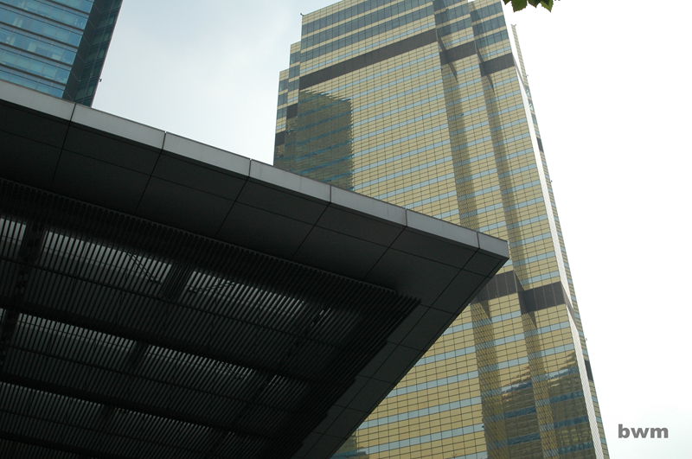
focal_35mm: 42
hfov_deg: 46.5
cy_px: 230
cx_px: 346
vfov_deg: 31.8
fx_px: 806
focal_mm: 28
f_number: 10
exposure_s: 1/250
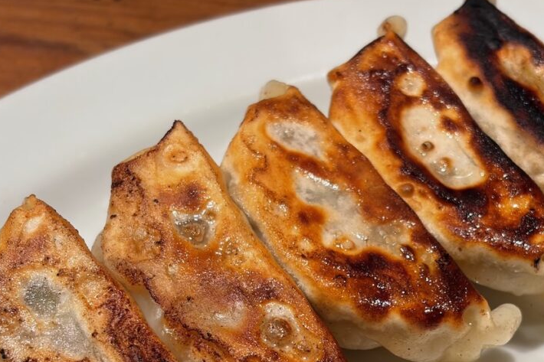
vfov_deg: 17.4
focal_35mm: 78
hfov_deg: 25.9
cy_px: 278
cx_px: 333
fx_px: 1178
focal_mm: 5.96
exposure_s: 1/50
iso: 50
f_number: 1.6
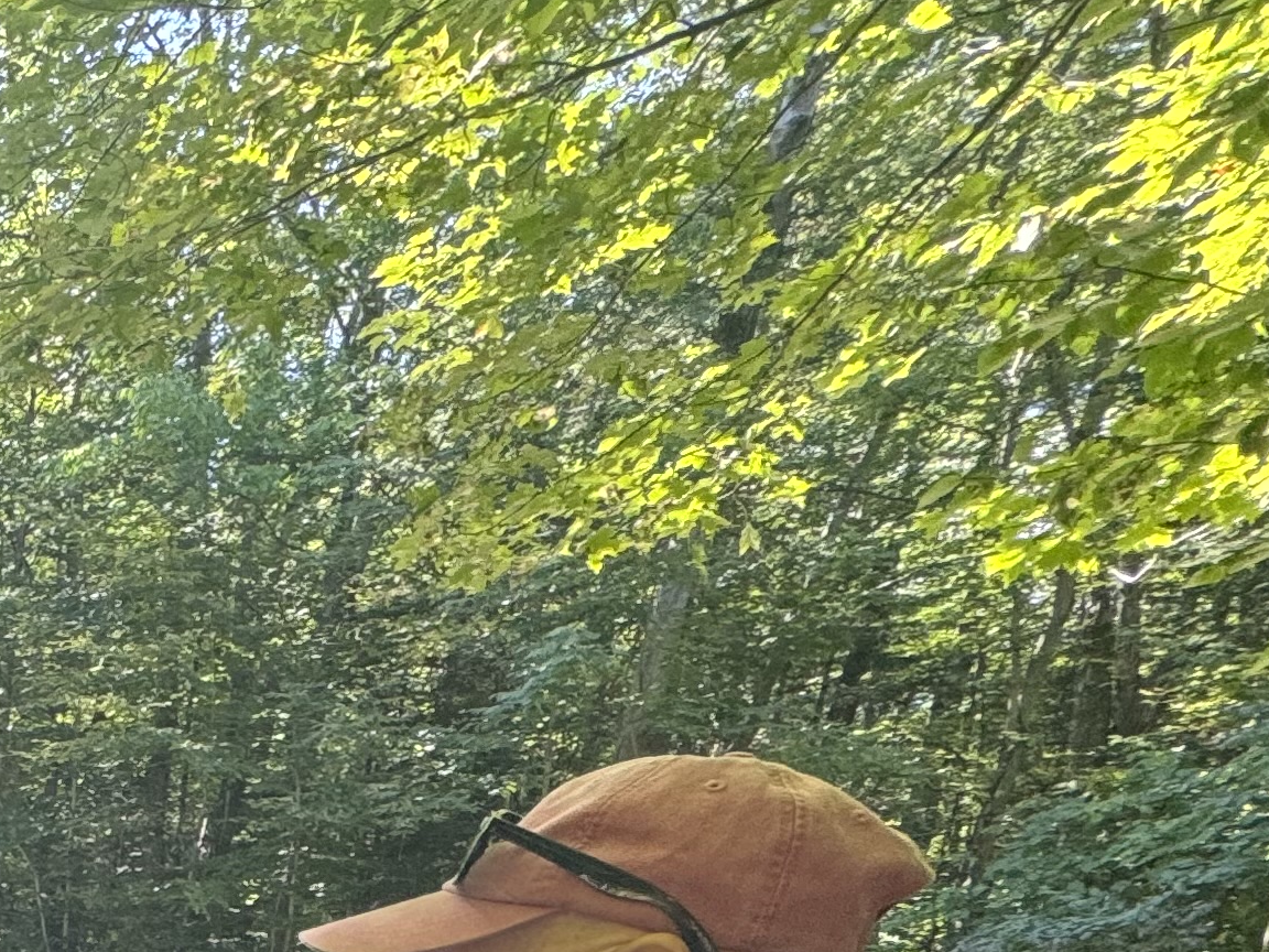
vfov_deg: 24.2
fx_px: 1796
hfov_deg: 25.0
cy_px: 1377
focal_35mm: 49
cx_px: -799
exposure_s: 1/99
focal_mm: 2.22
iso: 80
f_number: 2.2
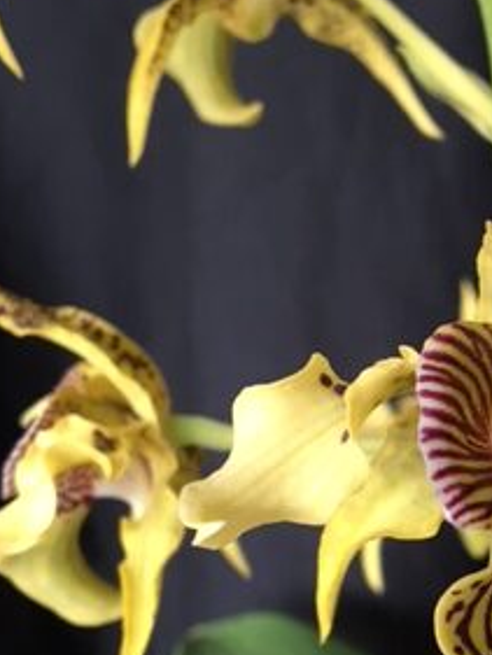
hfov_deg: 21.7
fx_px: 1250
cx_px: 462
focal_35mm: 66
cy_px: 522
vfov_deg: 28.8
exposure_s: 1/33
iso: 80
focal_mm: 4.15
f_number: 2.2
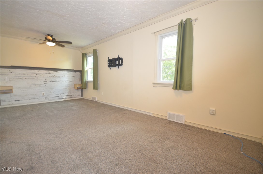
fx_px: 109
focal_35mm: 15
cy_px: 87
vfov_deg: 77.1
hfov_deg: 100.5
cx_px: 132
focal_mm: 10
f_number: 4
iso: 720
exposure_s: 1/60
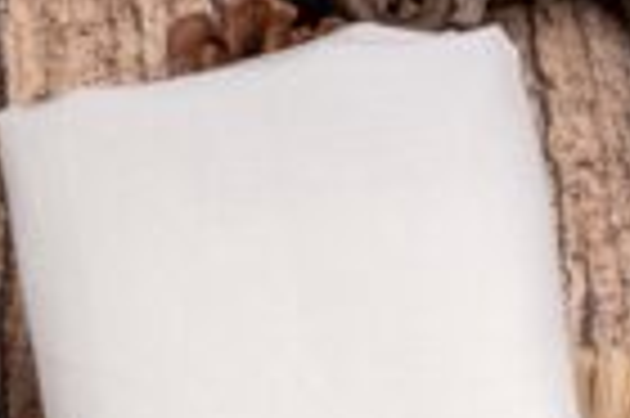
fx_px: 2744
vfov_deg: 8.4
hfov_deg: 13.1
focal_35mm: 157
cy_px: 730
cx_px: 234
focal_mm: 44
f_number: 16
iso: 100
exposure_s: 1/125
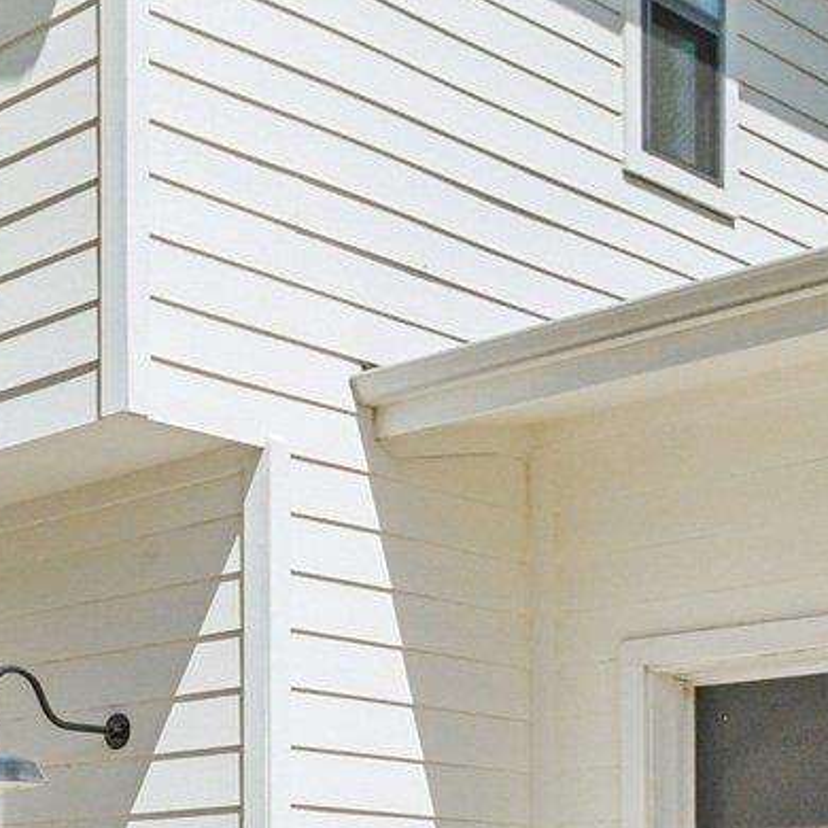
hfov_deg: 23.5
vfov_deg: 25.7
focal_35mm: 67
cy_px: 460
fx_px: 1813
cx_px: -170
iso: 400
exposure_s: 1/640
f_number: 8
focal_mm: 10
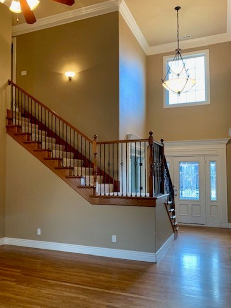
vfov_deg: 58.3
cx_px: 95
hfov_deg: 45.2
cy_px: 161
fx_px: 276
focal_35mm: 31
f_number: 1.8
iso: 250
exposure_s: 1/60
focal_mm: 4.25
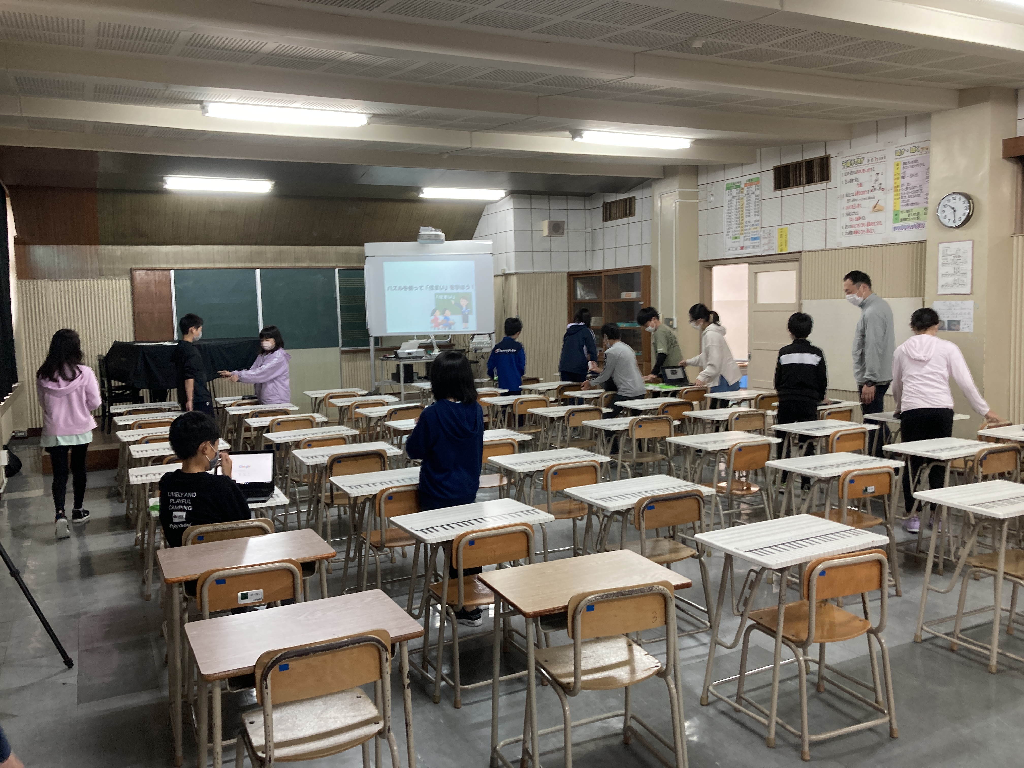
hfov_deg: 63.4
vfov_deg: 49.7
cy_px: 384
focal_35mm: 28
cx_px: 512
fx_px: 828
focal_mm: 3.99
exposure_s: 1/50
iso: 160
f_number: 1.8
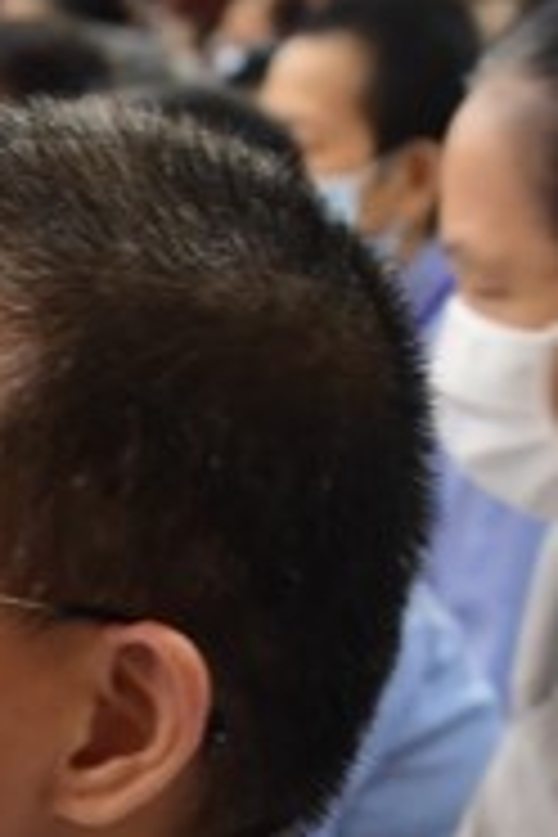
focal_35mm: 203
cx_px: -122
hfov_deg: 6.7
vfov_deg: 9.9
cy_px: 1089
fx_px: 4719
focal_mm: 58
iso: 3200
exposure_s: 1/25
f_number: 7.1
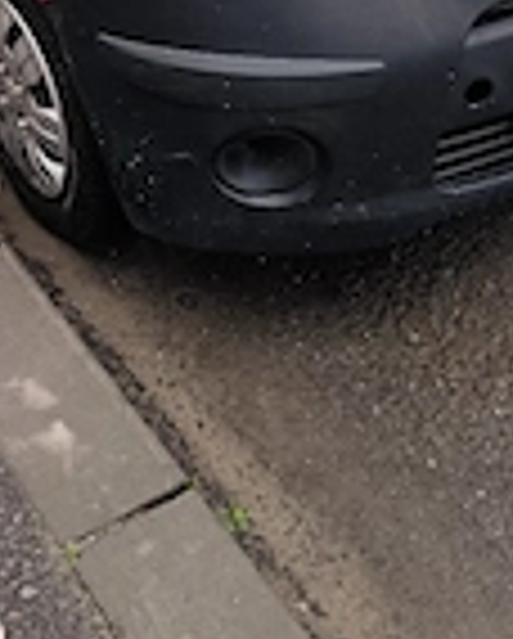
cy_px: -50
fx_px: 1250
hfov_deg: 23.2
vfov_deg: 26.6
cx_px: 266
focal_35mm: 66
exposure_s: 1/208
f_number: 1.7
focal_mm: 5.24
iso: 50
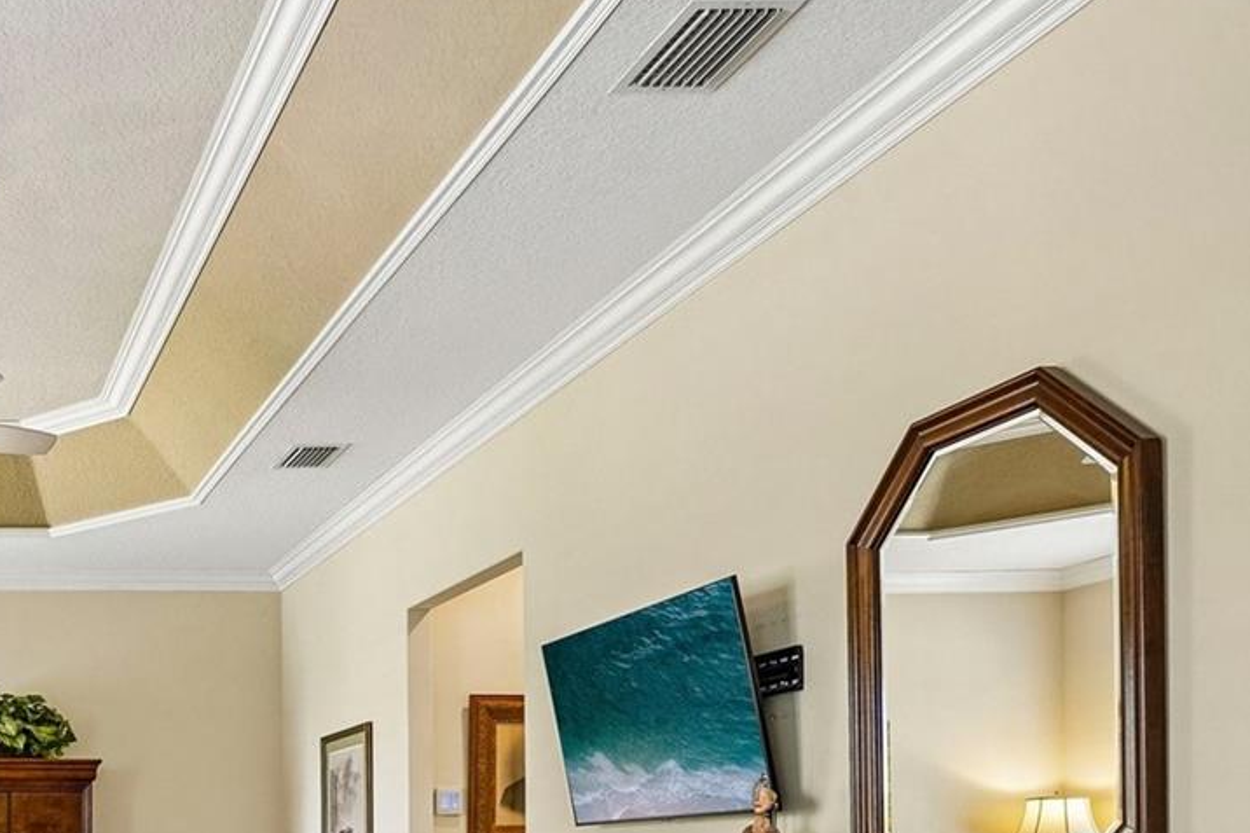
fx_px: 1319
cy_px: 882
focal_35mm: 38
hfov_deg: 41.2
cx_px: -106
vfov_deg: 31.6
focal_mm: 17
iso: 400
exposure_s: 1/5
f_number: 9
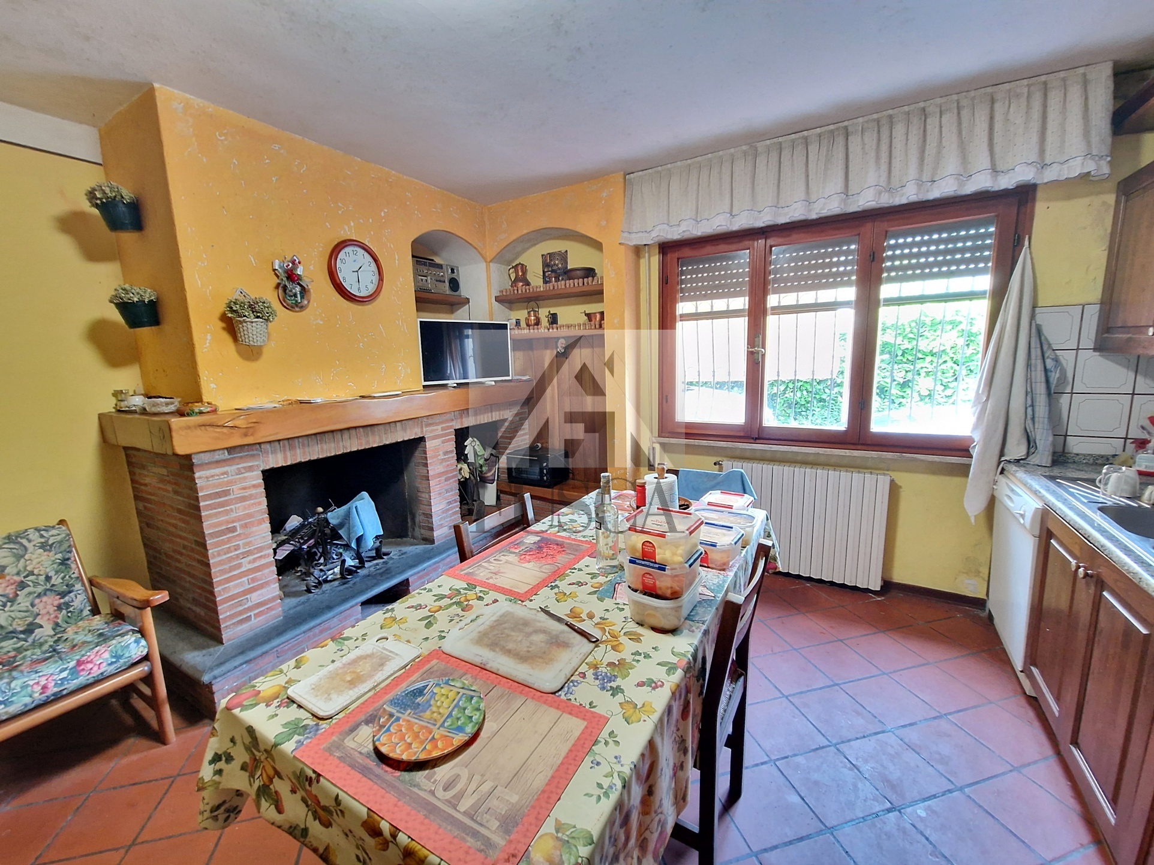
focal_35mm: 13
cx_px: 577
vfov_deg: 89.9
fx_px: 433
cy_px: 432
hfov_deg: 106.2
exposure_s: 1/25
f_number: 2.2
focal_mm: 2.2
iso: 1000
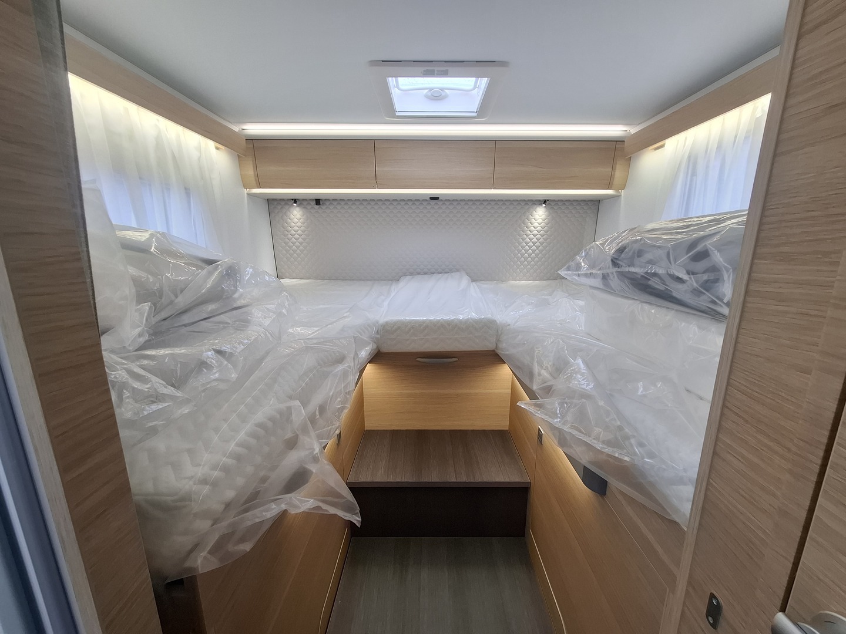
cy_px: 317
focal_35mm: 13
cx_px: 423
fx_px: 318
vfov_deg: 89.9
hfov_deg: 106.2
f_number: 2.2
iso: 64
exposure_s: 1/50
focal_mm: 1.74
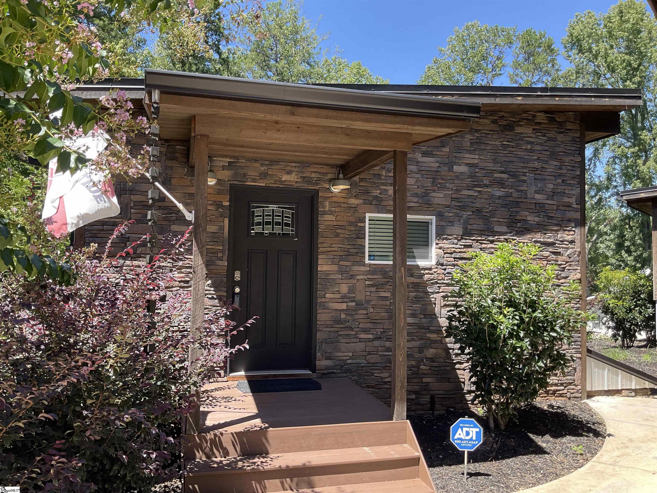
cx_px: 328
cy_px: 246
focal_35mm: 29
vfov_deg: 48.2
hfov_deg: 61.7
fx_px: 550
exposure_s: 1/302
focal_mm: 3
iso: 16
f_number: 1.8
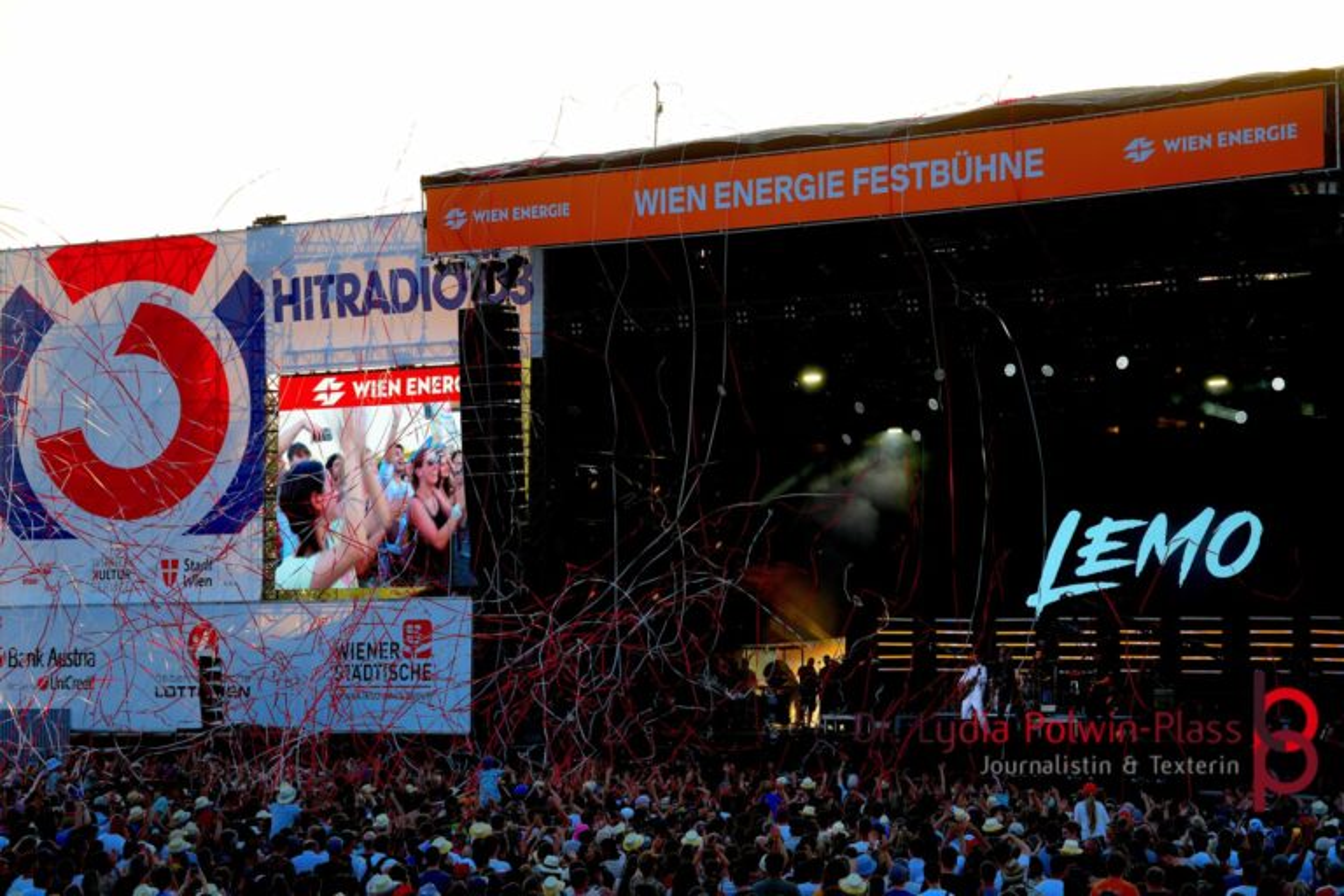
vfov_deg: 13.8
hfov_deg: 20.6
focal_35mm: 99
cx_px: 672
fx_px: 3696
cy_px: 448
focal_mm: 66
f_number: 5.6
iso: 100
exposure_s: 1/160
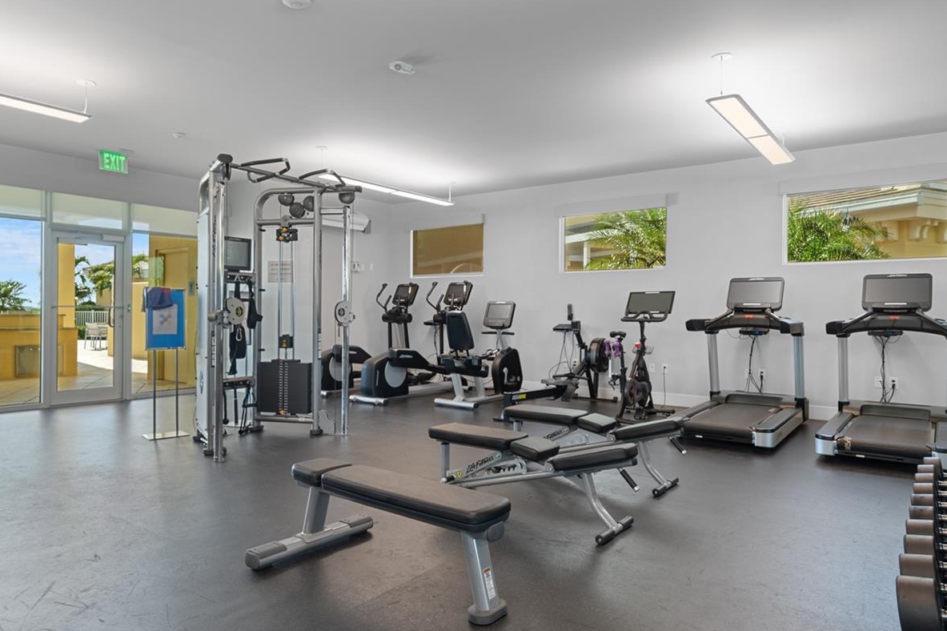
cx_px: 431
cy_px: 310
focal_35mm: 23
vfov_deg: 55.1
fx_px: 605
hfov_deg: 75.9
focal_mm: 17
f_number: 9
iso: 320
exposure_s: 1/2.5
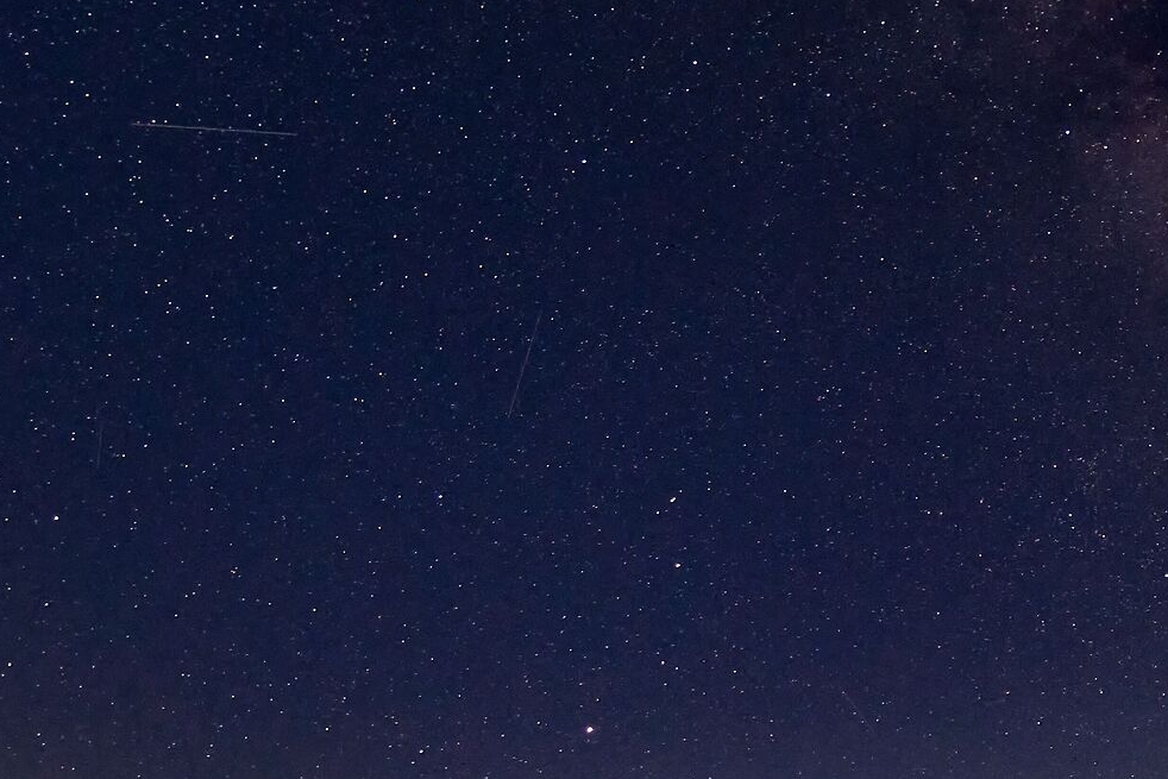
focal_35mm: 44
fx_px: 1428
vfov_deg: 29.0
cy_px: 734
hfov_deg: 41.3
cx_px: 1030
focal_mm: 12
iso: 2000
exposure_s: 13
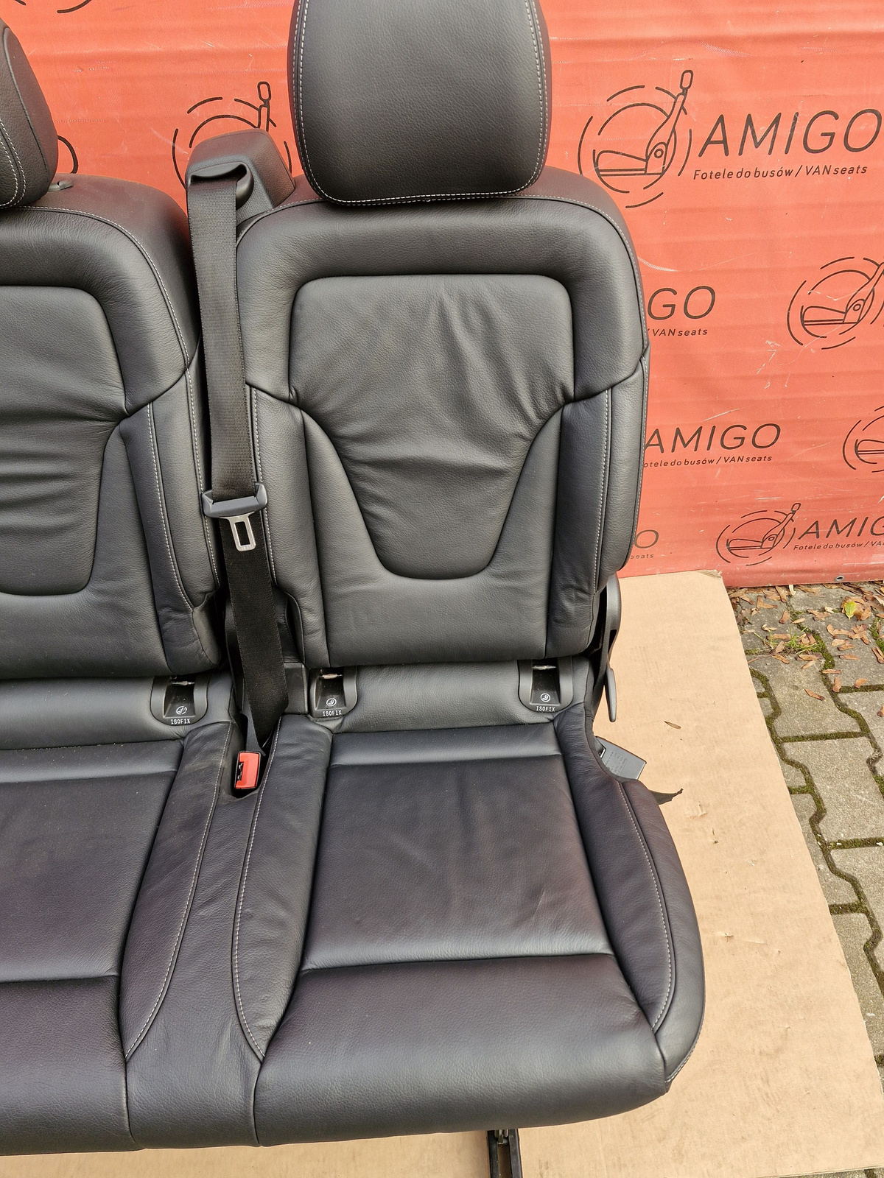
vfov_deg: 73.9
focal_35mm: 23
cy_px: 589
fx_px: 783
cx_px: 442
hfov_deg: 58.9
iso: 64
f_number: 1.8
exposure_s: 1/180
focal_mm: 5.54
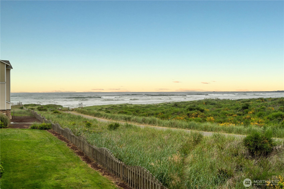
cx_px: 142
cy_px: 94
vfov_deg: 37.8
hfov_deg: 54.4
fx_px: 276
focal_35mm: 35
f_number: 7.1
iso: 100
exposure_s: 1/50
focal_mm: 35
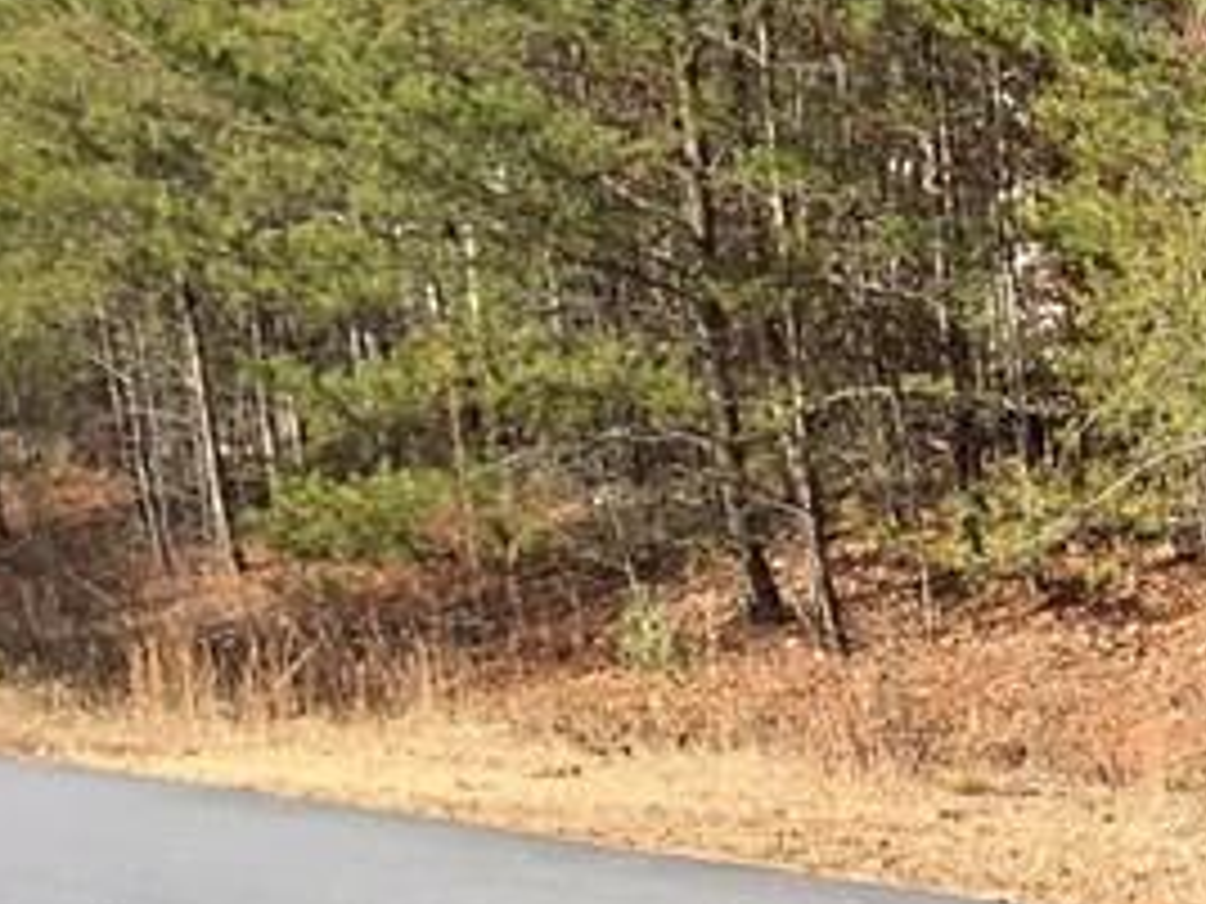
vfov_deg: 13.1
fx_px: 3867
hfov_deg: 15.3
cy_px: 1007
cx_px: 2178
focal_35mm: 111
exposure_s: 1/503
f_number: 2.2
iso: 25
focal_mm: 4.15
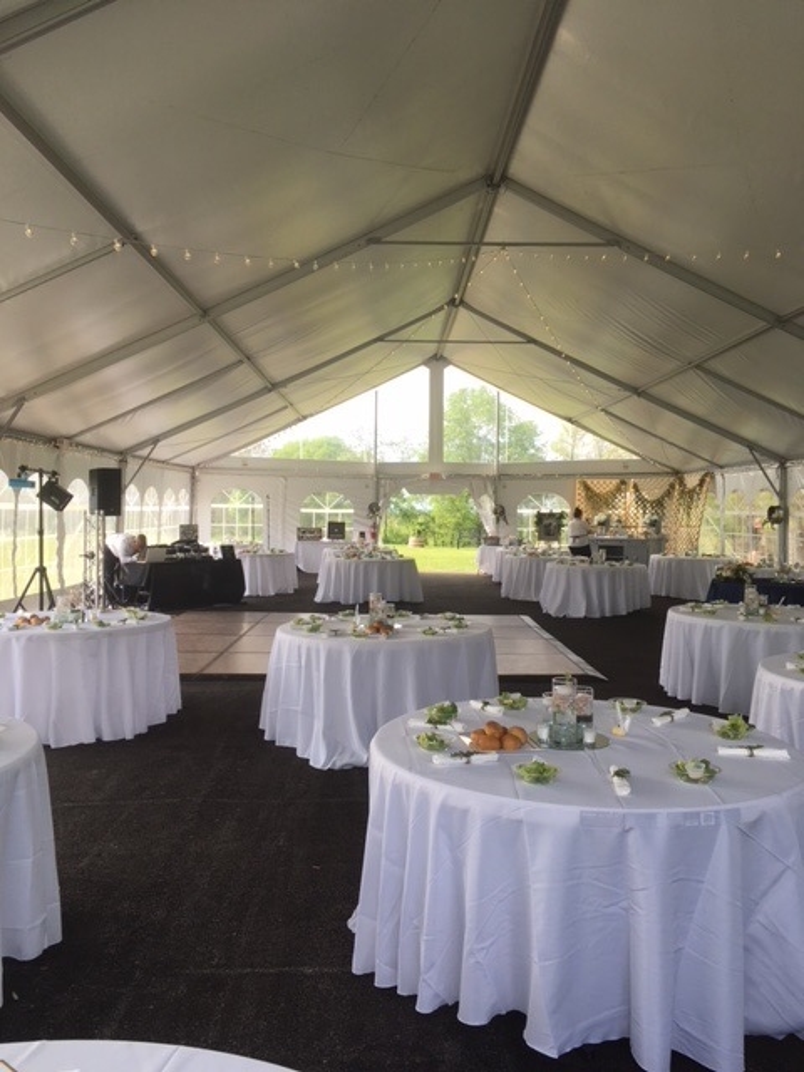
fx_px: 898
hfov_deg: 48.2
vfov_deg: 61.7
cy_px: 536
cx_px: 402
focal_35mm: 29
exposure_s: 1/322
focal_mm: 4.15
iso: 25
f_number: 2.2
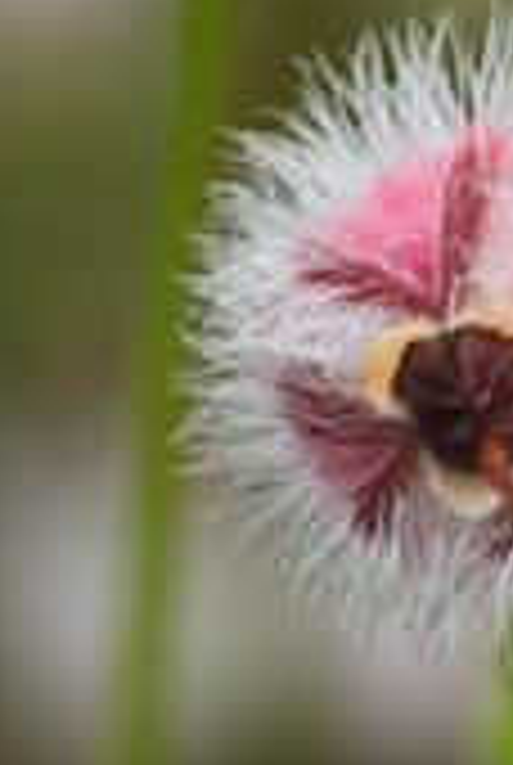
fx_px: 16859
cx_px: 844
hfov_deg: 1.7
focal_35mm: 792
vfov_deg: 2.6
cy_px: -216
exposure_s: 1/60
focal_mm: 90
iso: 125
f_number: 14
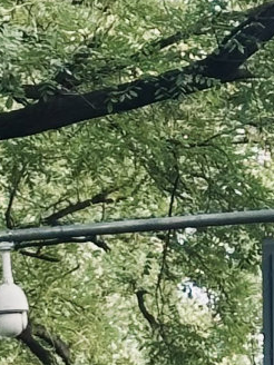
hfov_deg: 6.2
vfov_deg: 8.0
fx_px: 2470
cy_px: 786
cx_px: -219
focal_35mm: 234
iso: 50
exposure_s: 1/177
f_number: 1.8
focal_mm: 6.9
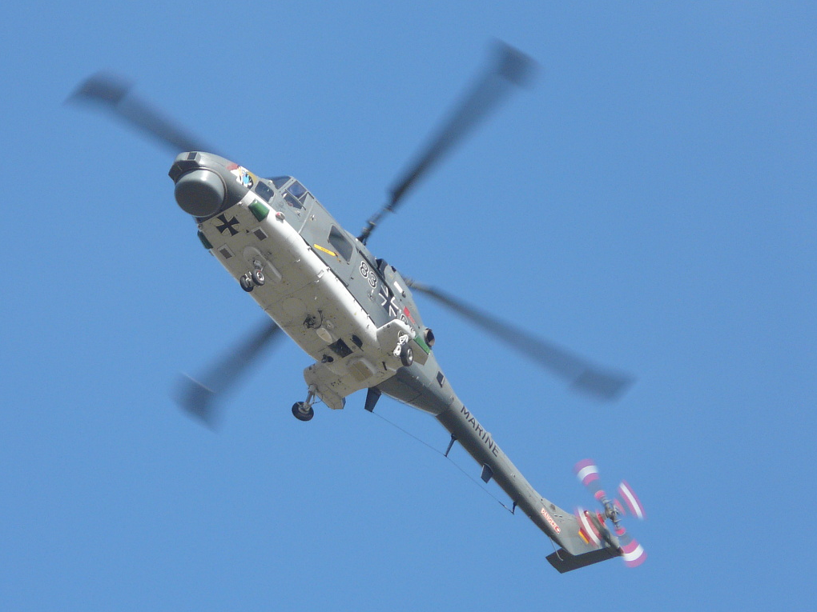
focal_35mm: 505
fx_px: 11919
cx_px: 409
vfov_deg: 2.9
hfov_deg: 3.9
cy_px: 306
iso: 100
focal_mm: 82.6
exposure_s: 1/200
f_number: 5.6
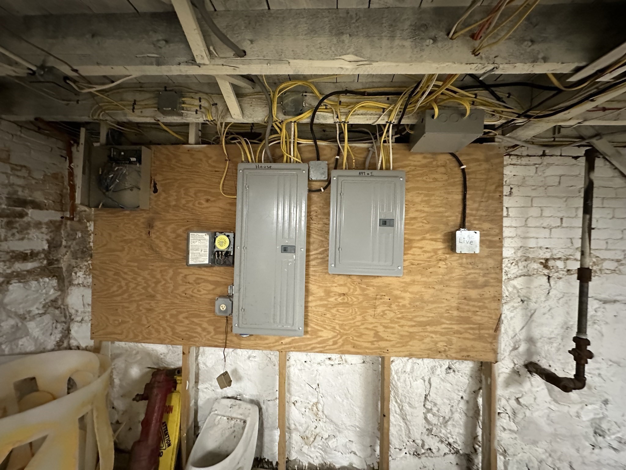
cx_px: 313
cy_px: 235
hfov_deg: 102.1
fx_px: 253
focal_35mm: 14
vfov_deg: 85.7
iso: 800
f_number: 2.2
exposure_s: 1/40
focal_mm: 2.22
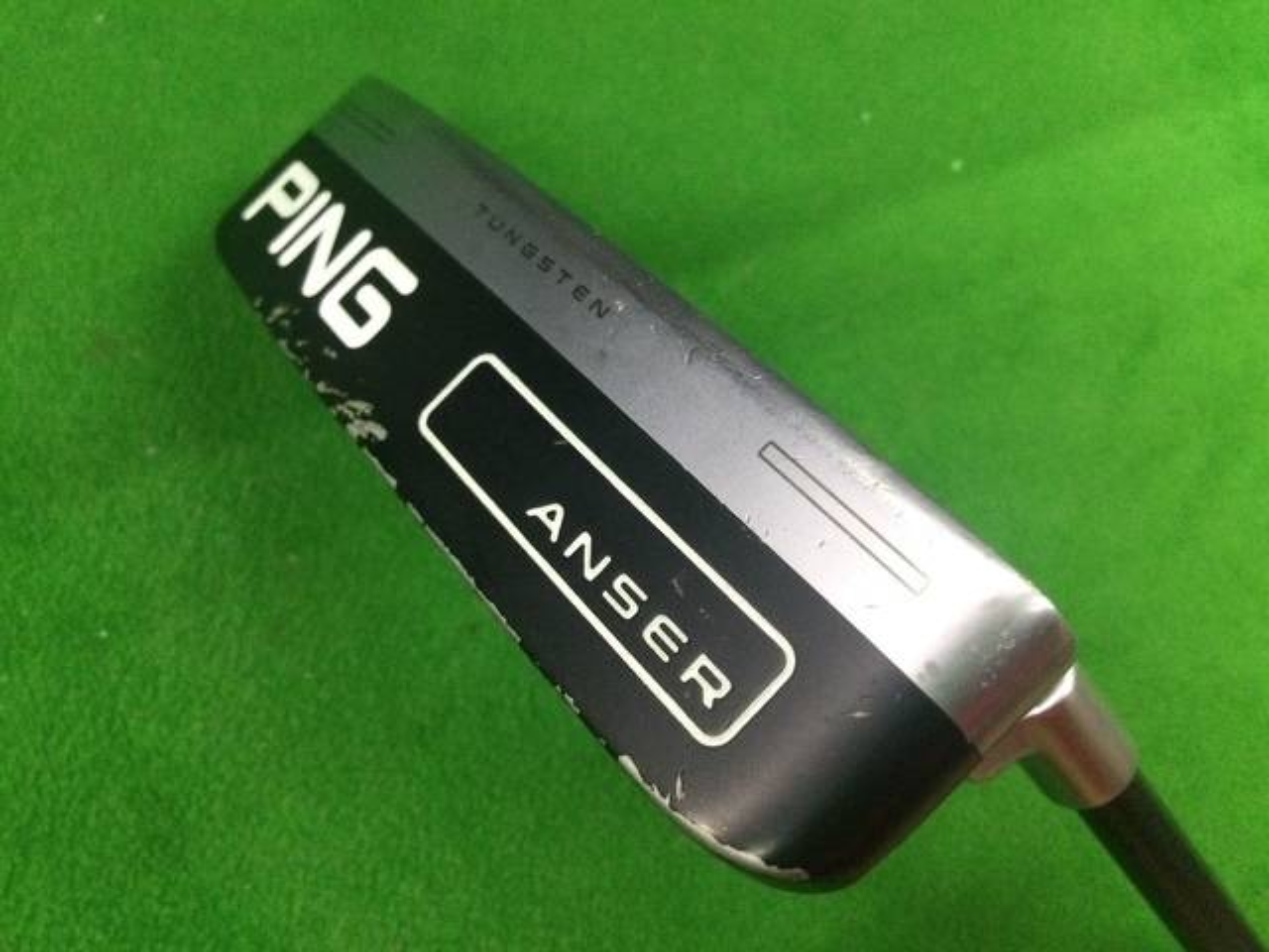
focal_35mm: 31
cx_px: 634
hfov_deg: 58.4
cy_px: 476
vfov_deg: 45.4
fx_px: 1136
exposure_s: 1/30
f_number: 2.4
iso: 100
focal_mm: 3.3
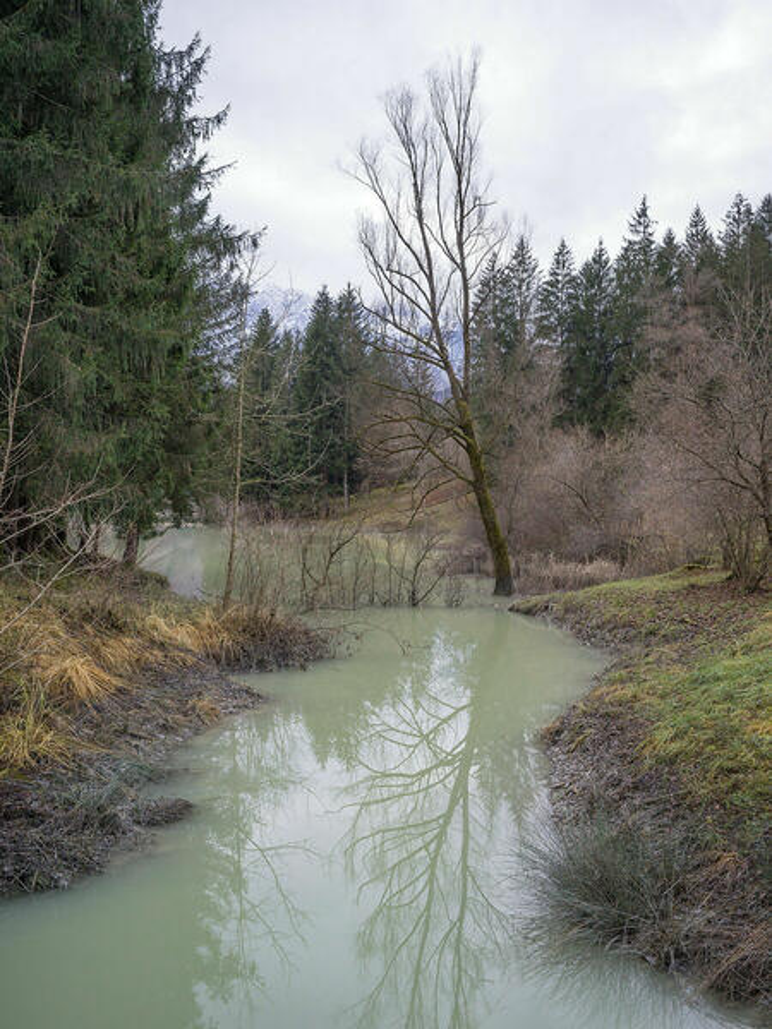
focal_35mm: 35
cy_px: 514
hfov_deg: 40.7
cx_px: 386
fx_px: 1041
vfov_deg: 52.6
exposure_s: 1/180
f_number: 11
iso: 1600
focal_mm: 45
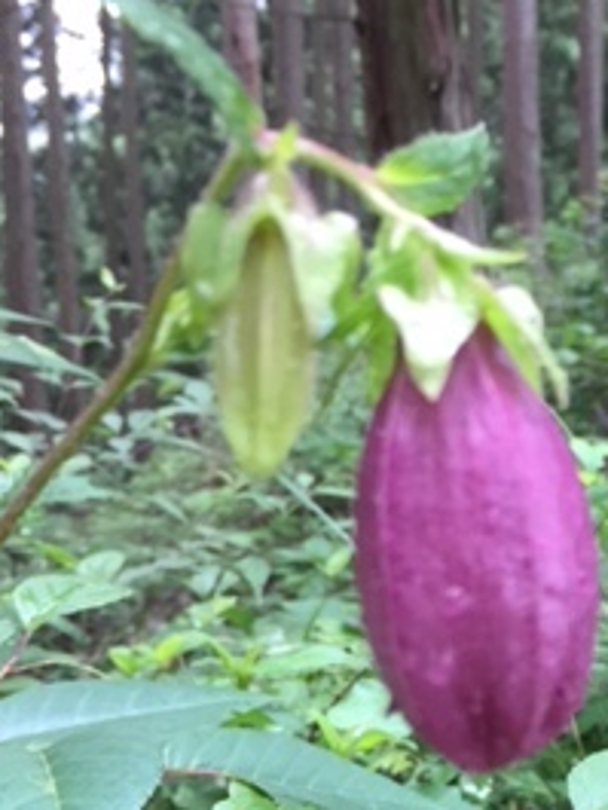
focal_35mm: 70
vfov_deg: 26.9
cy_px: 709
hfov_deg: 20.2
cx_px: 642
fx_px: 1638
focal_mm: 4.15
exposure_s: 1/30
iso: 40
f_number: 2.2
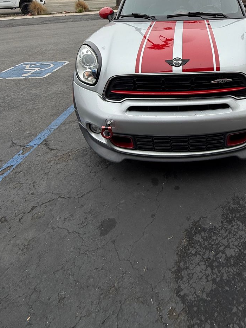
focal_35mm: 24
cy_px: 70
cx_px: 190
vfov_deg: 65.7
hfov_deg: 53.7
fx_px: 227
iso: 50
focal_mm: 2.22
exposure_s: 1/1312
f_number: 2.2
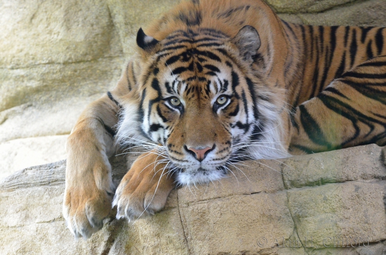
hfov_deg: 7.1
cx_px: 193
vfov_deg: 4.7
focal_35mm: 292
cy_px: 128
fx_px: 3128
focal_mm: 195
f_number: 5.3
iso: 3200
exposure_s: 1/100
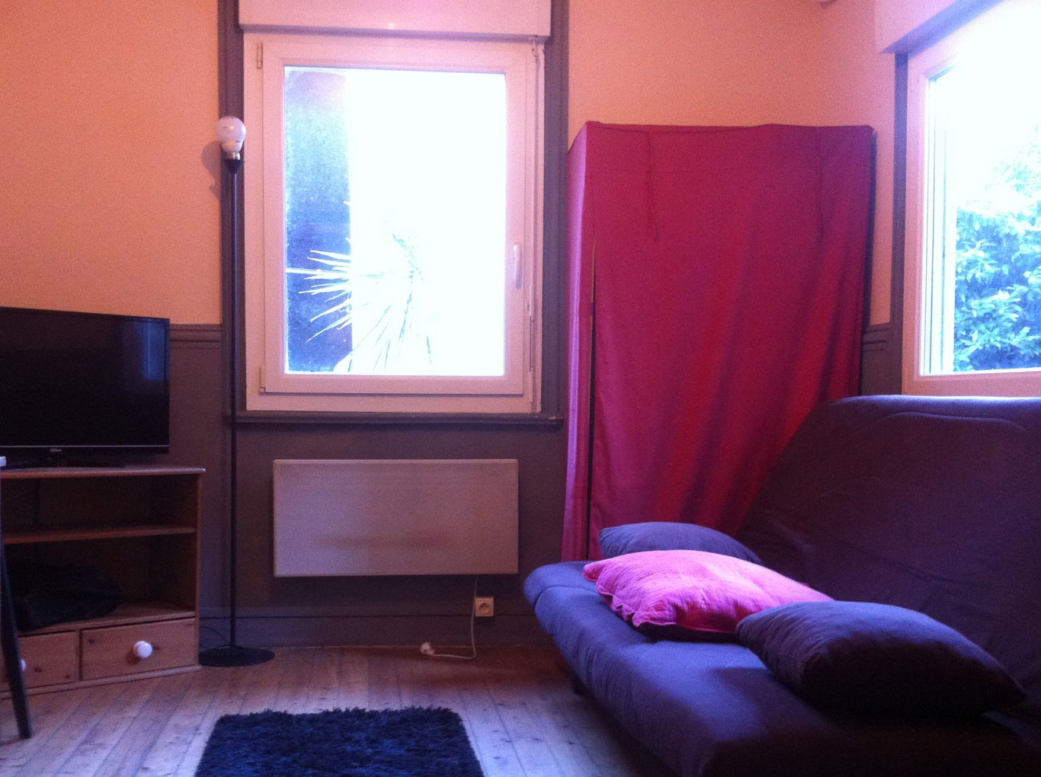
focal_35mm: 41
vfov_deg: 35.0
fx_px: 1231
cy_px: 443
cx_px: 483
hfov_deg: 45.8
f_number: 2.8
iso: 250
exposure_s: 1/15
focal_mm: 3.85
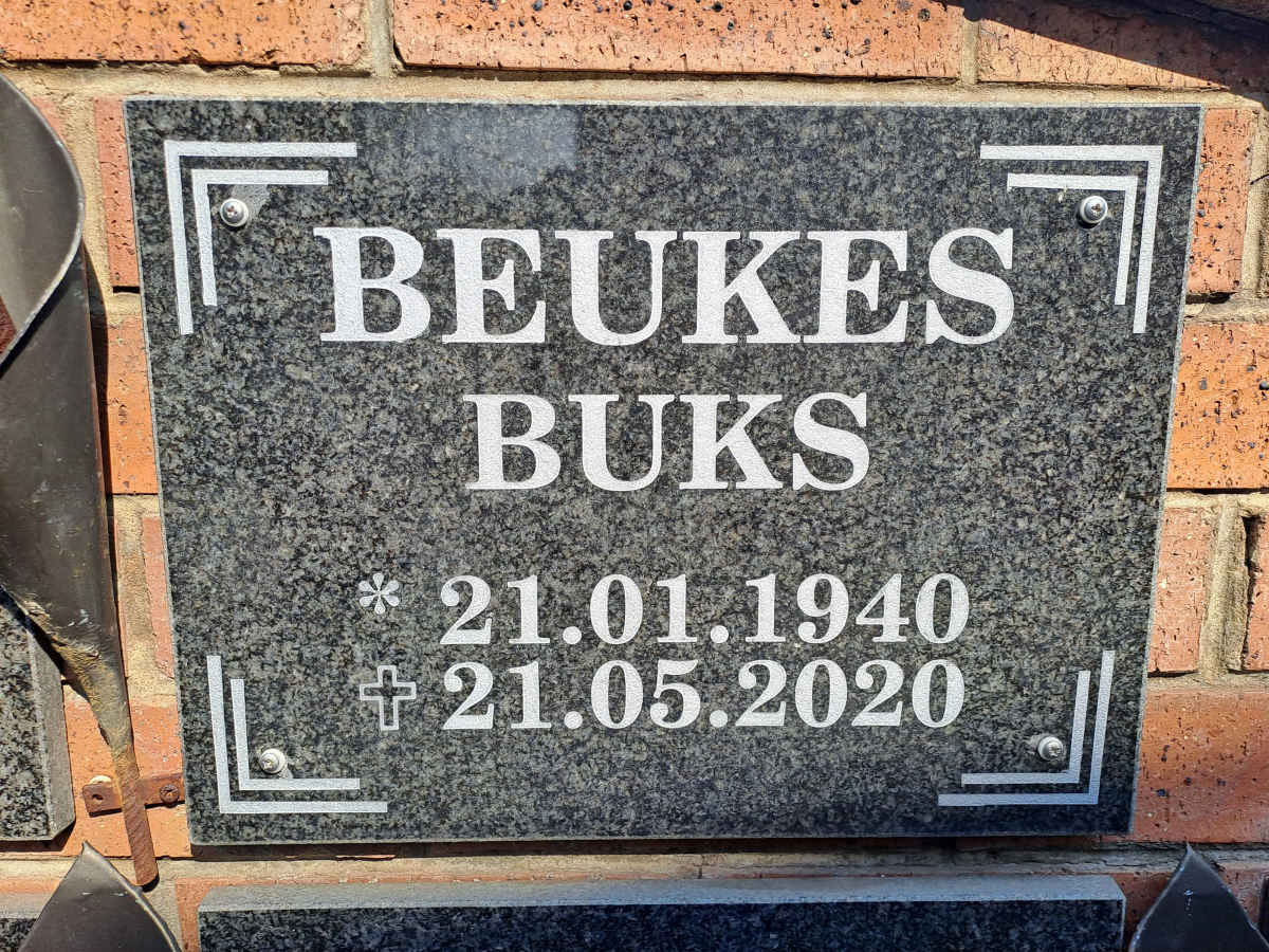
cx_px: 634
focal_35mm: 25
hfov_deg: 69.4
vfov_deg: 54.9
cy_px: 476
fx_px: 916
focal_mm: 4.65
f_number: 1.8
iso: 32
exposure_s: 1/876
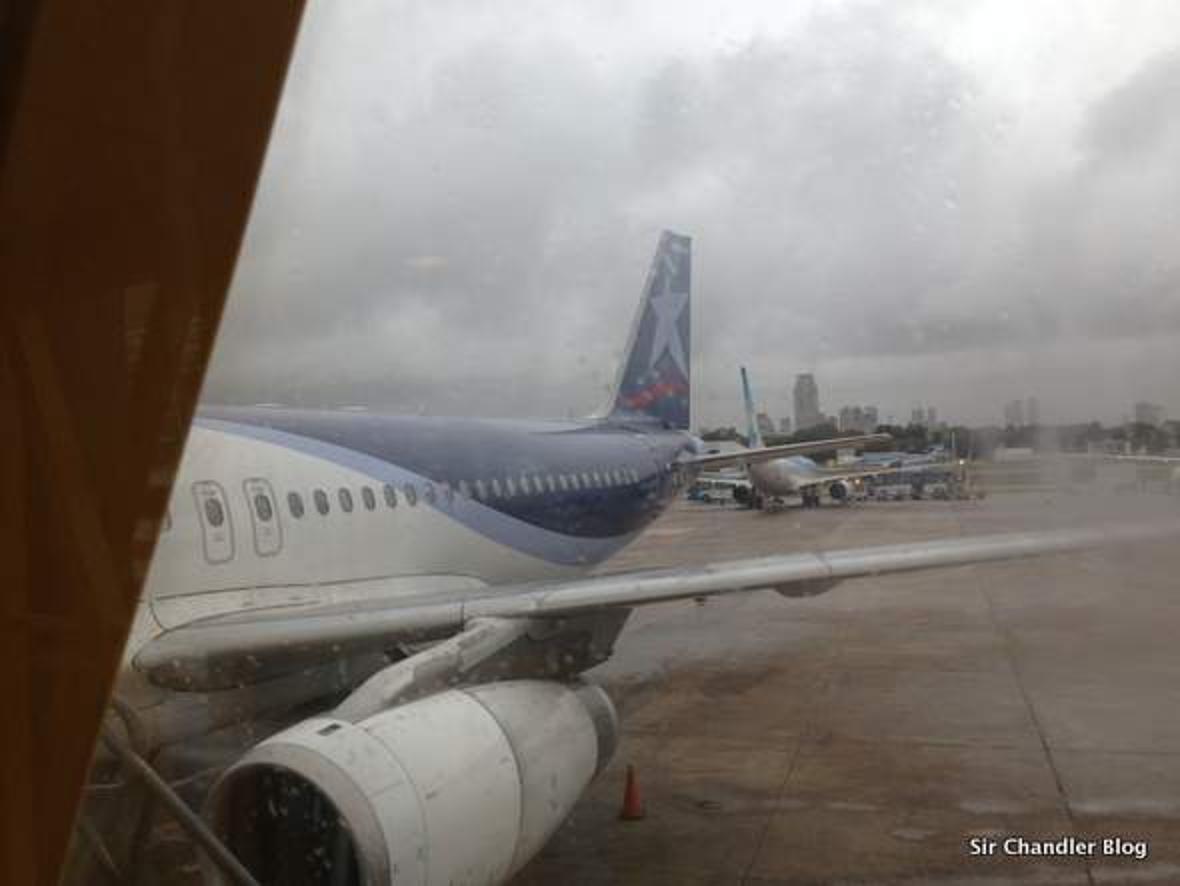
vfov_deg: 43.0
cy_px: 443
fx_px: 1125
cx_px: 590
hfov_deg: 55.3
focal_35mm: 33
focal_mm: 4.13
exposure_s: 1/240
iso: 50
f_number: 2.4
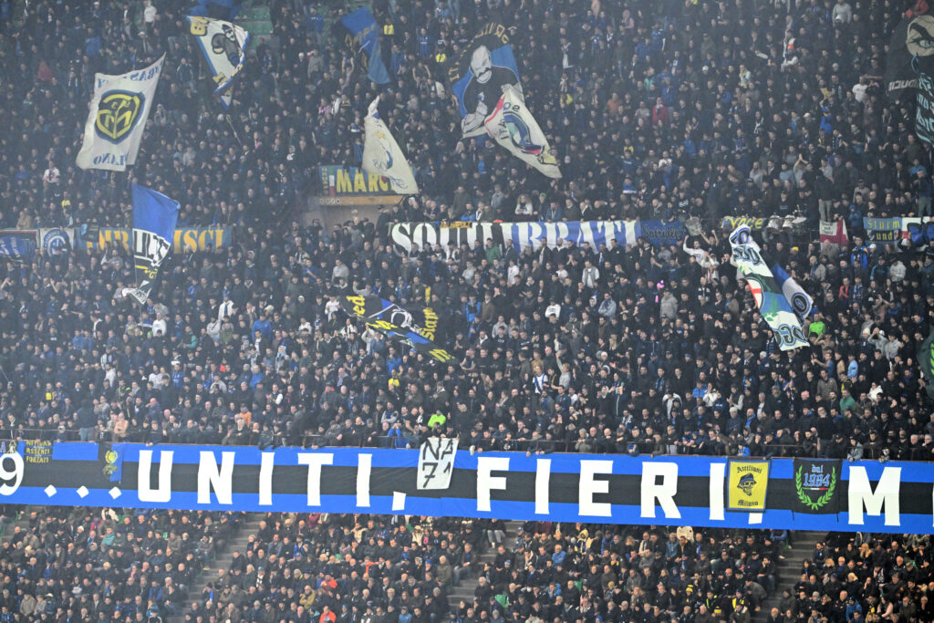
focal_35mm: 180
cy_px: 312
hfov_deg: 11.4
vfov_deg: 7.6
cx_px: 467
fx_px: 4670
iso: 3200
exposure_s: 1/125
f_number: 5.6
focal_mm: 180
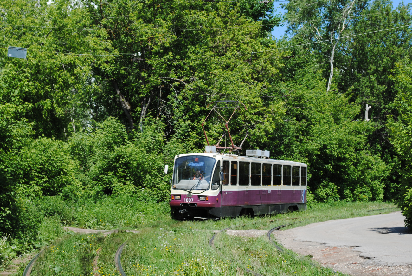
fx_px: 945
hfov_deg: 24.6
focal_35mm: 82
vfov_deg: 16.6
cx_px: 206
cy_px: 138
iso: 100
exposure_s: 1/200
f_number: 7.1
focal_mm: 55
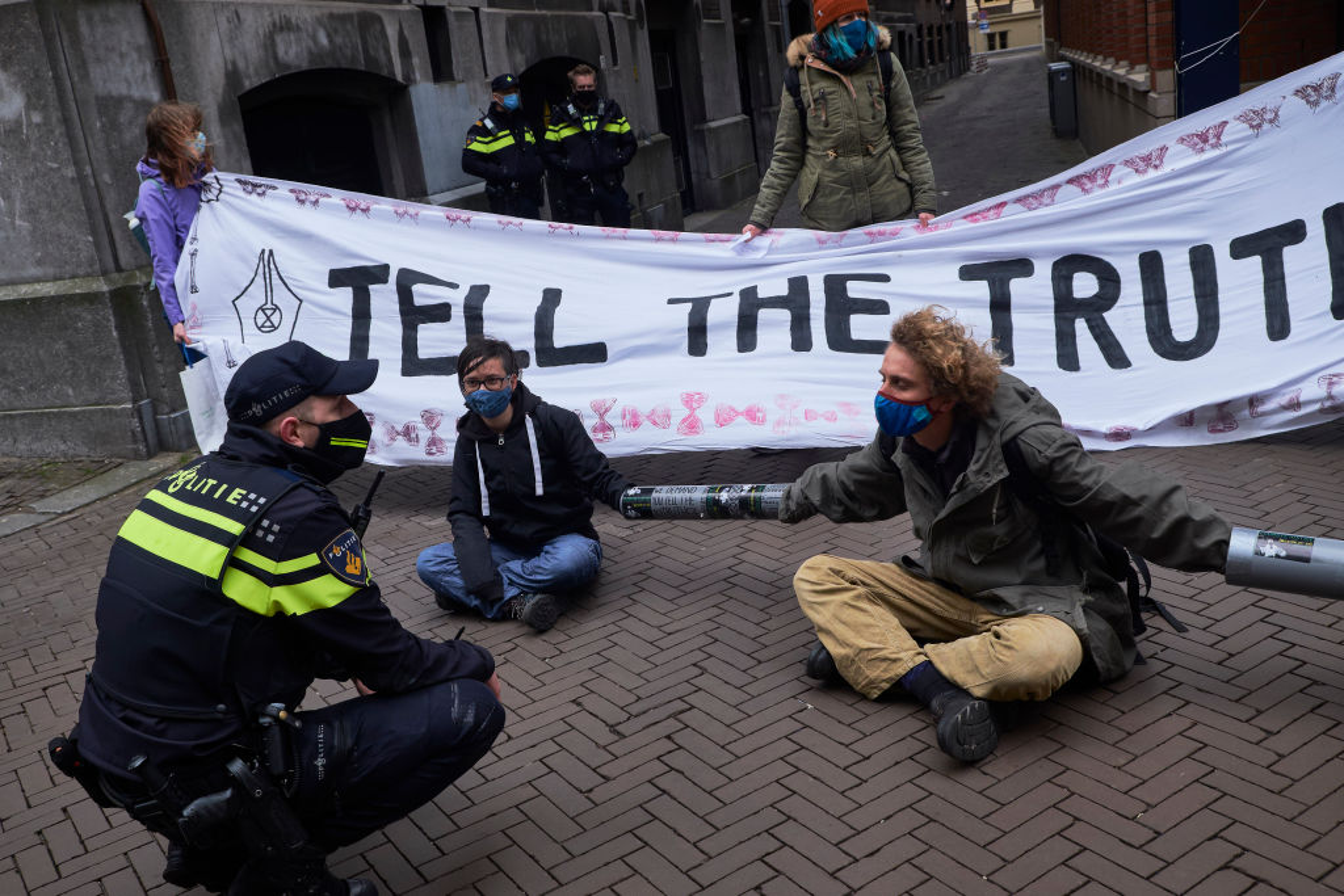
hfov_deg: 58.7
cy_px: 448
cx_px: 672
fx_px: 1195
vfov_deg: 41.1
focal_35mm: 32
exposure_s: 1/500
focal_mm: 21.4
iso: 800
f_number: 6.4
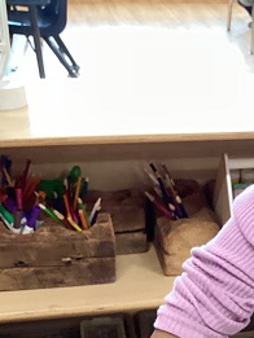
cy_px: 357
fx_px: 772
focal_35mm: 79
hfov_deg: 18.0
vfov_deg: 23.4
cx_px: 280
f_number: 2.4
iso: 160
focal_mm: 3.3
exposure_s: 1/60
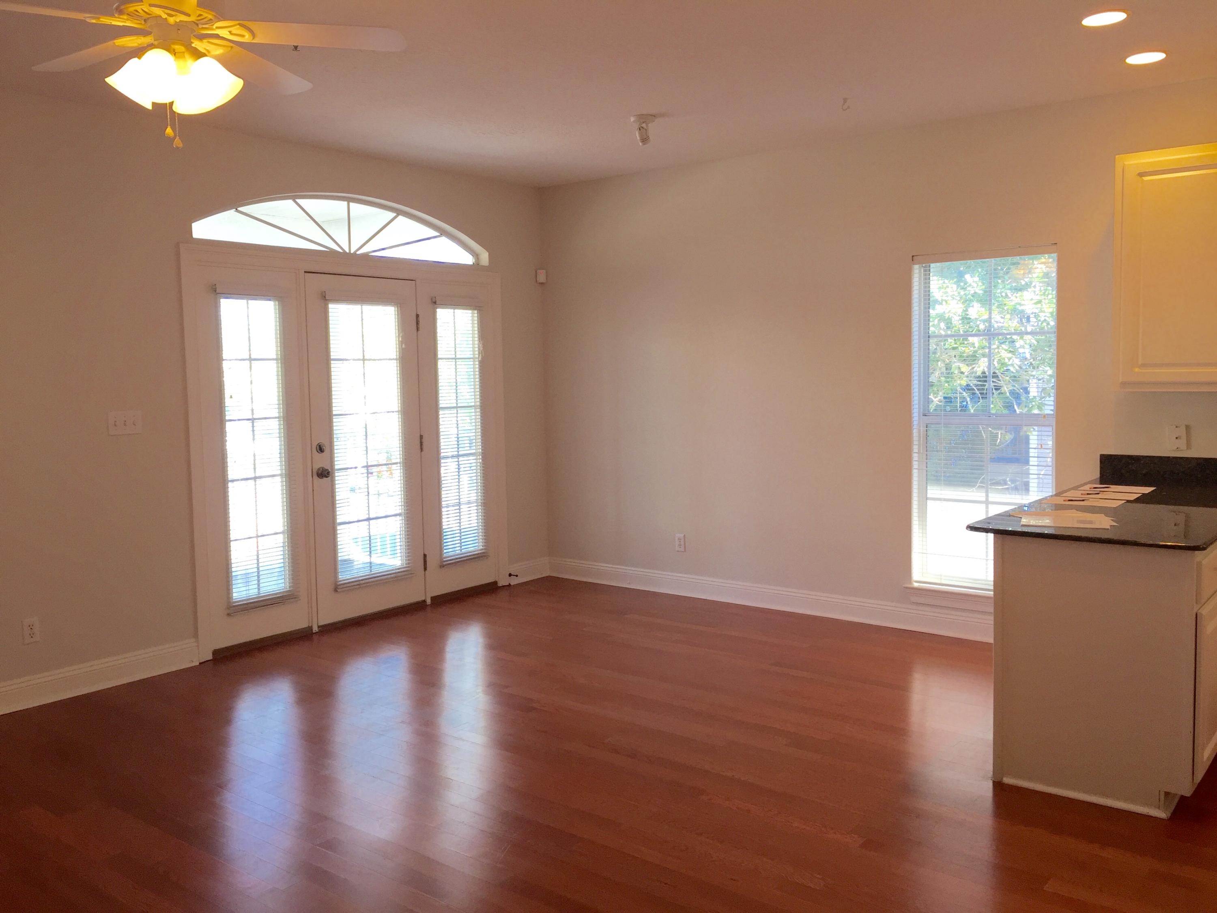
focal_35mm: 29
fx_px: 1020
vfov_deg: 48.2
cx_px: 608
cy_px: 456
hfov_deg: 61.7
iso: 40
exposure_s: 1/60
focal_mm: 4.15
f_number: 2.2
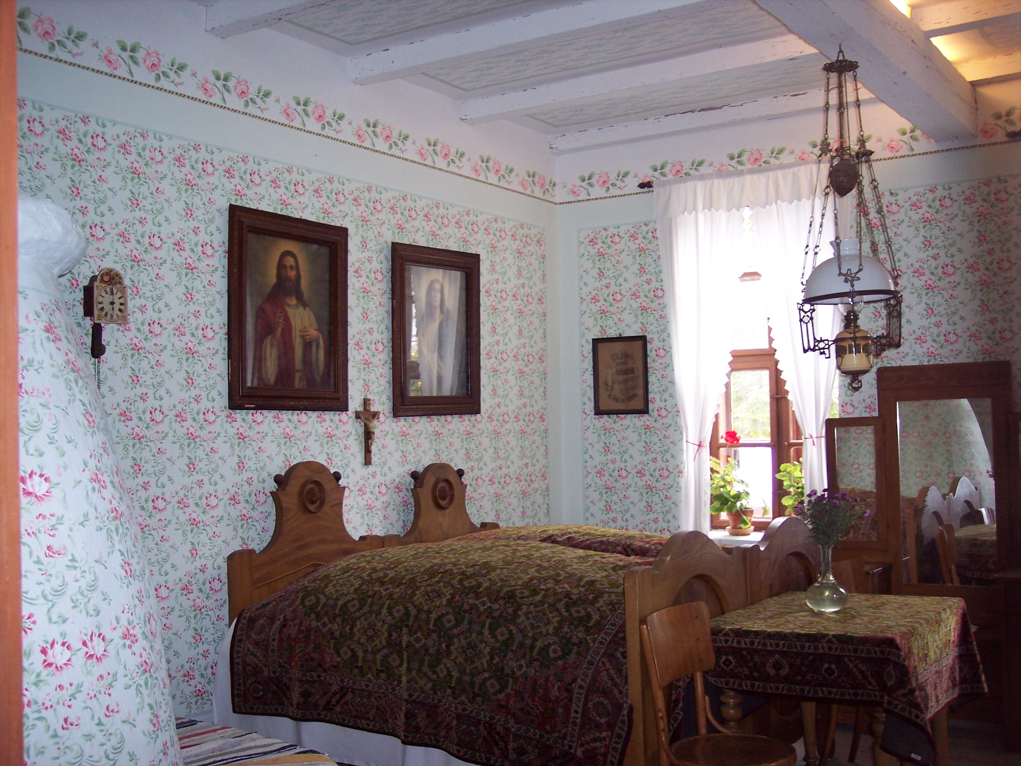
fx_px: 1150
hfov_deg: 47.9
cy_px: 383
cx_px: 510
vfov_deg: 36.8
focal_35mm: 39
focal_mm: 8
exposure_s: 1/60
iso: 140
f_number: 2.8
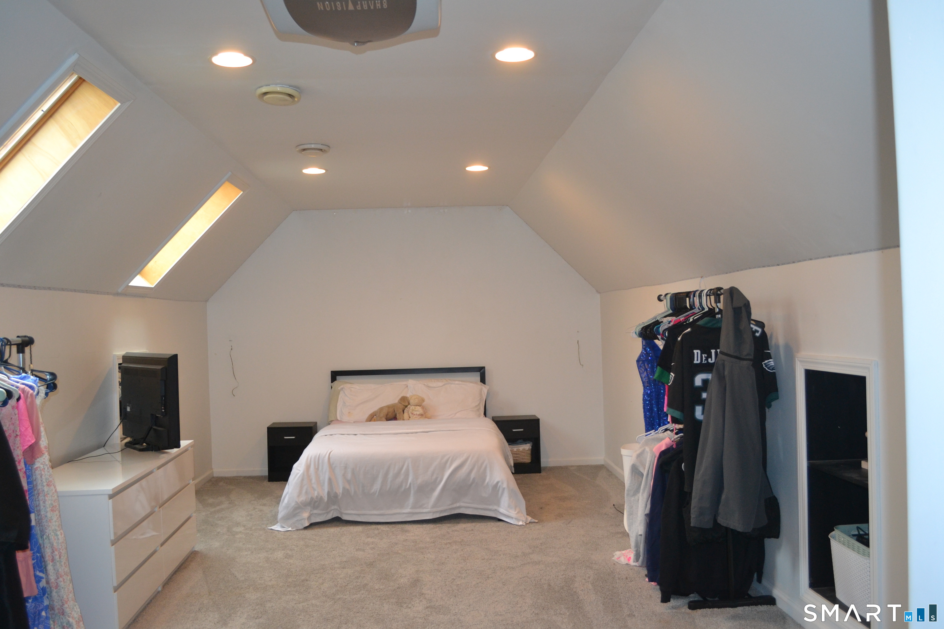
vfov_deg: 43.6
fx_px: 787
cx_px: 472
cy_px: 314
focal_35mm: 30
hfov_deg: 61.9
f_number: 3.8
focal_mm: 20
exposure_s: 1/60
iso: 720
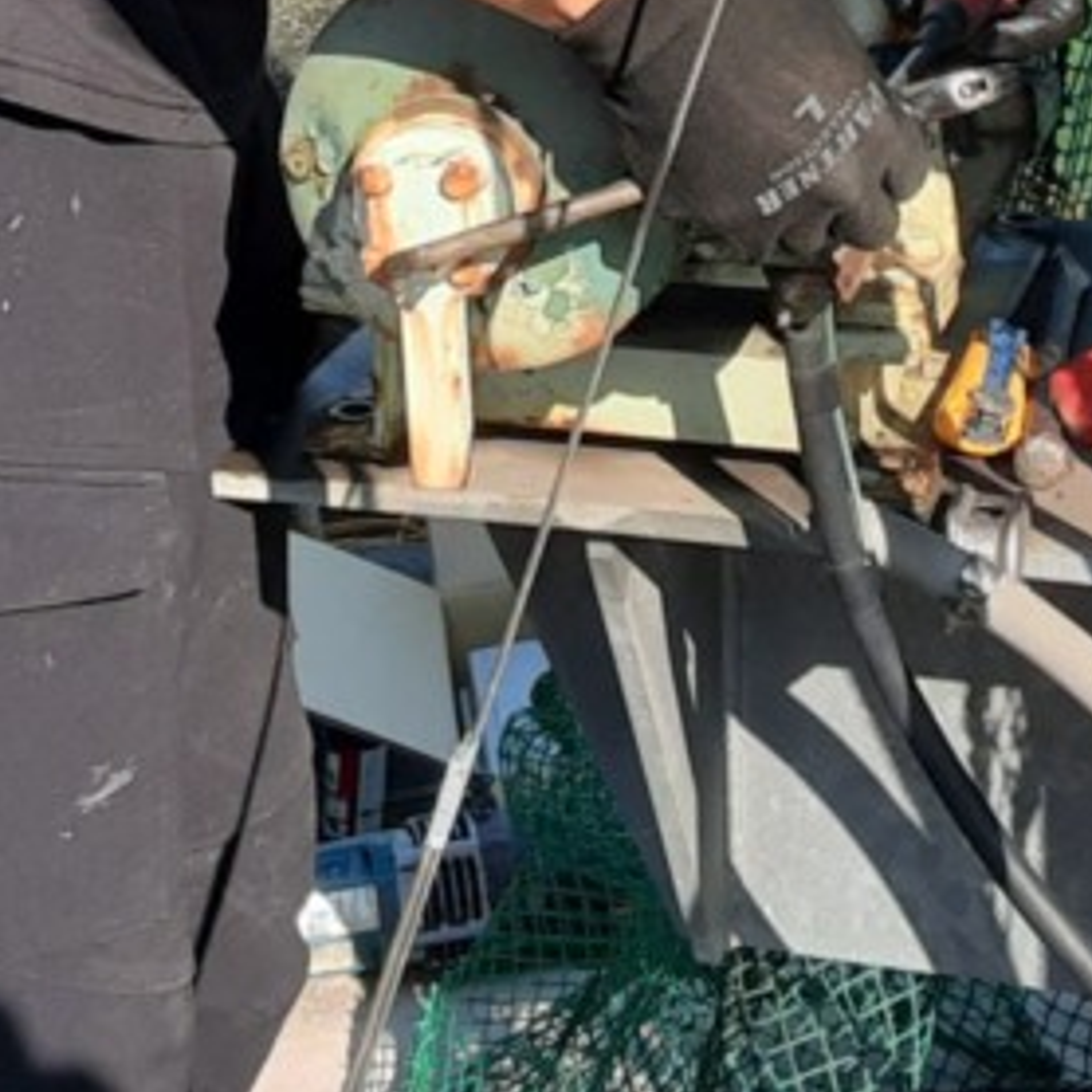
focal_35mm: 88
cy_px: -346
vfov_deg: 18.3
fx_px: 3141
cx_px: 554
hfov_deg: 19.7
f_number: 1.9
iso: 40
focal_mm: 2.91
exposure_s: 1/597
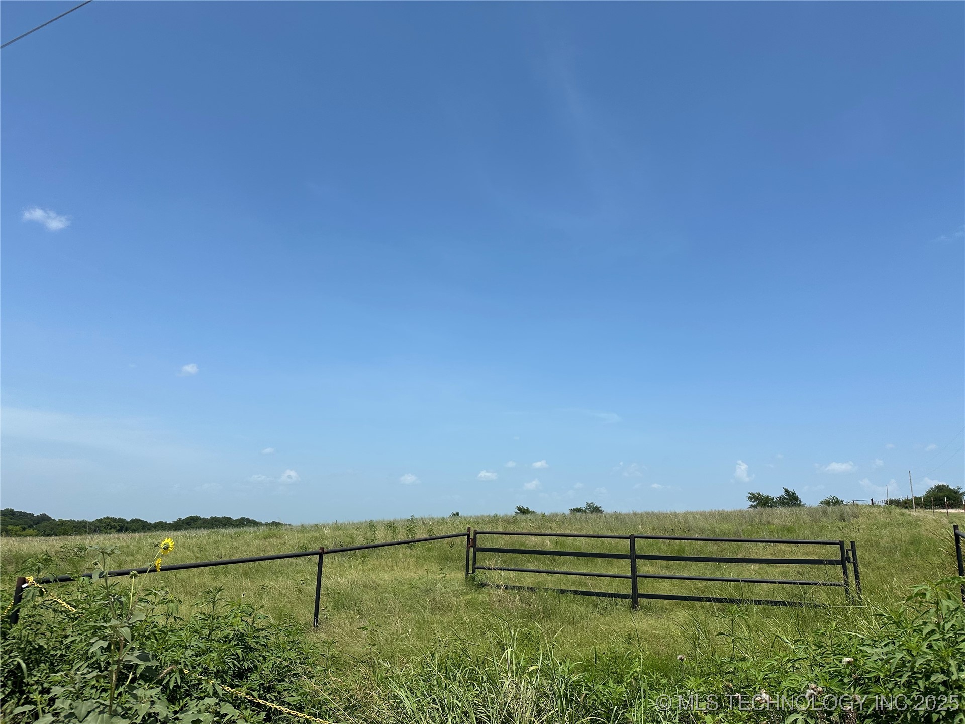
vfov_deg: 56.8
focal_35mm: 24
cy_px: 362
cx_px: 482
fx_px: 669
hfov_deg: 71.6
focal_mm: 6.86
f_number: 1.78
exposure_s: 1/6623
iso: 80
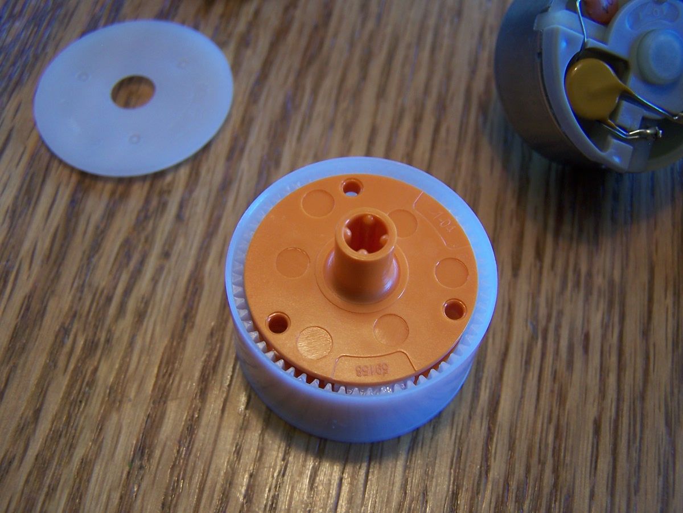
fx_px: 750
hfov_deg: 49.0
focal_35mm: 38
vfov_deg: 37.7
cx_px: 342
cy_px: 256
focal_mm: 6.3
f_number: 2.8
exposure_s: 1/30
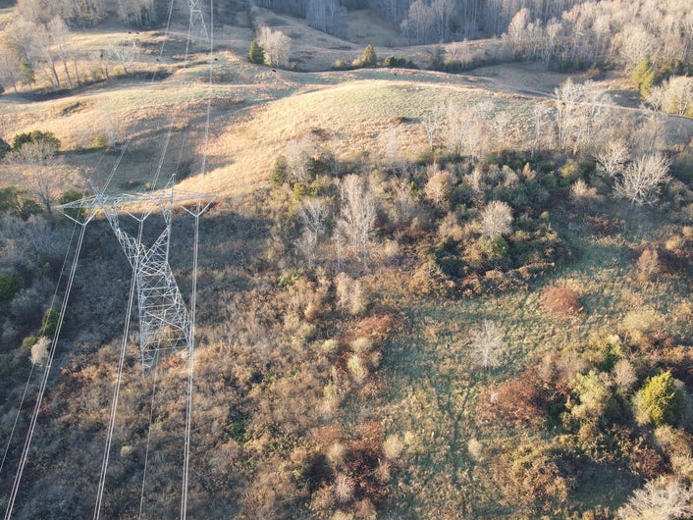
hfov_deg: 61.5
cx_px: 380
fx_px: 581
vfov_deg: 48.1
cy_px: 295
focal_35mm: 29
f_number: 2.8
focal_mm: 4.5
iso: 100
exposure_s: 1/30
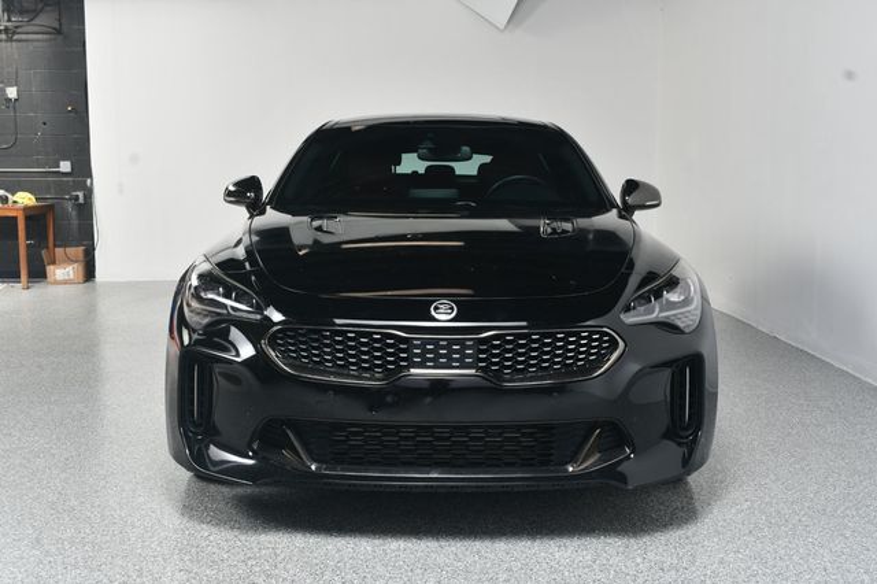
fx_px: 950
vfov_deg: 34.2
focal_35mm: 39
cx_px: 438
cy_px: 292
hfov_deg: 49.6
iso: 100
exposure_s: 1/160
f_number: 9
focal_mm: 26
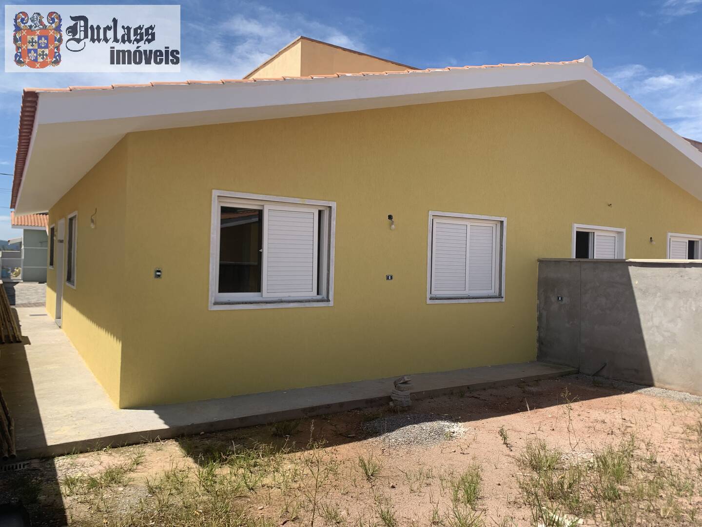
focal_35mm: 26
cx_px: 351
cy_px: 264
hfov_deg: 67.3
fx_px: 527
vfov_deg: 53.1
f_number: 1.8
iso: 25
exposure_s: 1/2208
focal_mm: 4.25
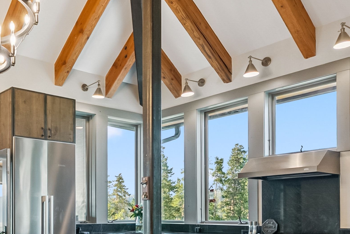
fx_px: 370
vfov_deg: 34.7
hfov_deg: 48.1
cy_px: 159
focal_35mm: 38
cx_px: 75
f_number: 7.1
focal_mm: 14
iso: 800
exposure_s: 1/80
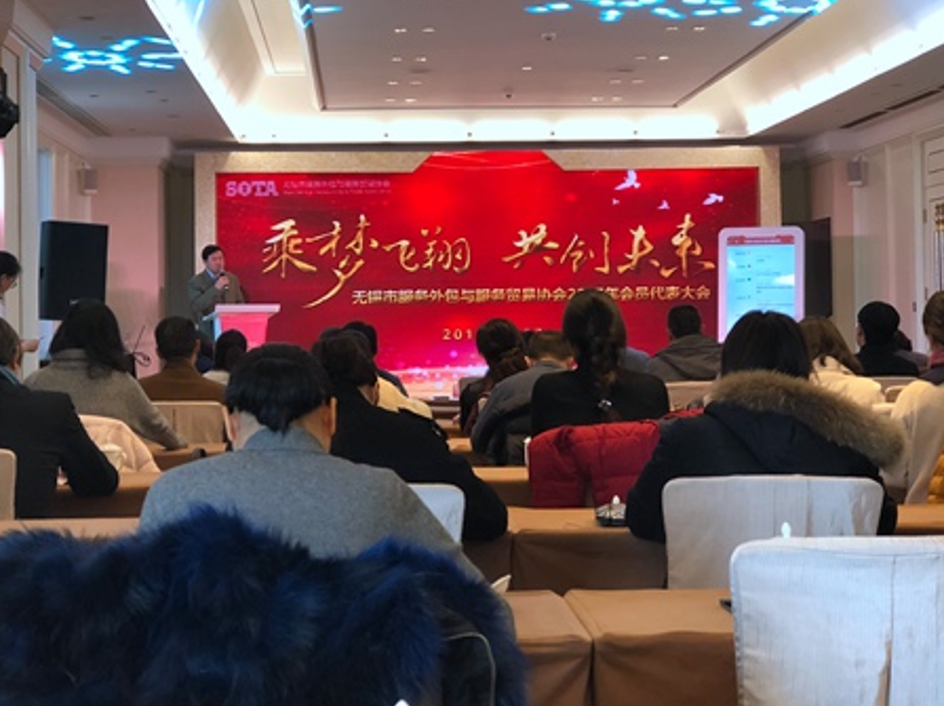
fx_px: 1907
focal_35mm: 70
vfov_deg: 21.0
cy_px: 293
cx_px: 442
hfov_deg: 27.8
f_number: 2.8
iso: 200
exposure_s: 1/100
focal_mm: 6.6
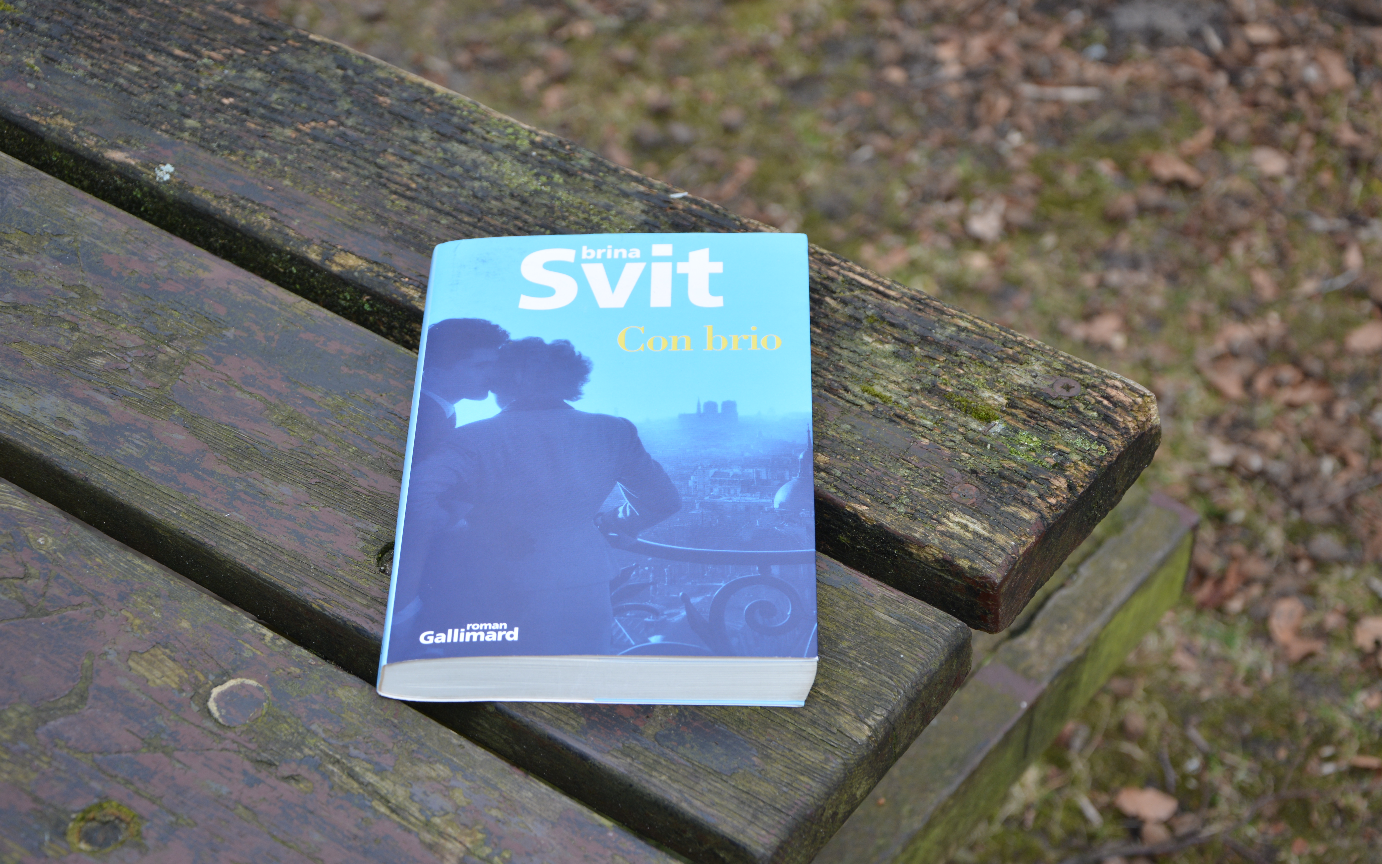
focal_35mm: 75
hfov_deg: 27.5
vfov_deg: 17.4
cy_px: 407
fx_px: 2825
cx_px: 689
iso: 200
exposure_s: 1/125
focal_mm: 48
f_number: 5.6
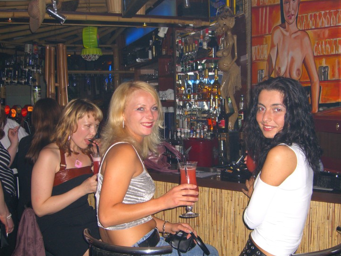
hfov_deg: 44.8
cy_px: 140
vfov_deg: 34.3
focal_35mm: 42
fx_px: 414
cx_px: 178
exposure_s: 1/60
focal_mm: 7.9
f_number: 2.8
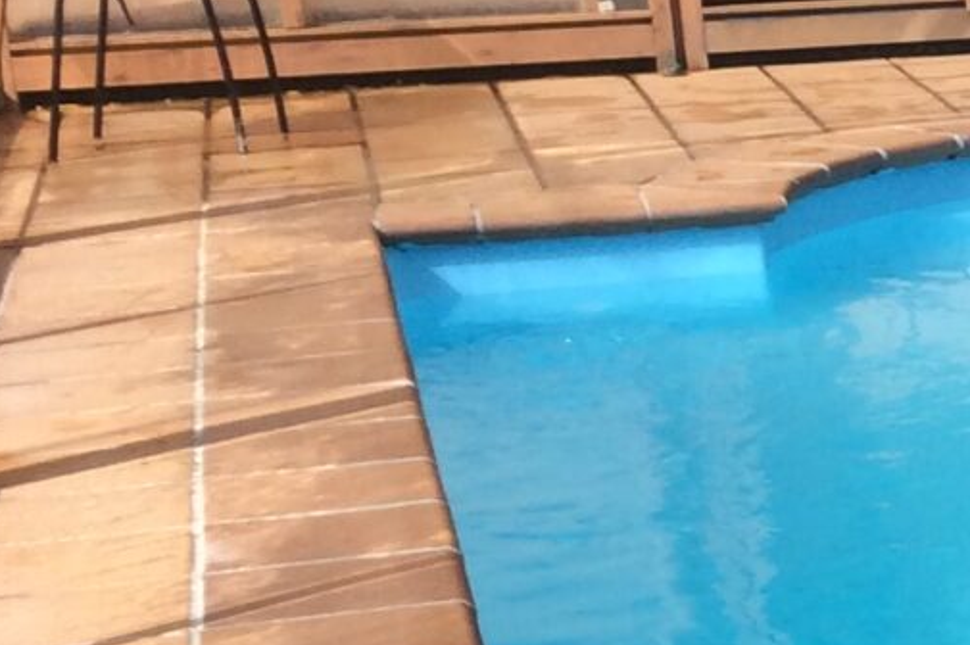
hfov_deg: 11.6
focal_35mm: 153
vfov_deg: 8.9
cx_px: 2140
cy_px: 664
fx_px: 4120
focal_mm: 4.15
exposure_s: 1/2283
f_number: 2.2
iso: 32
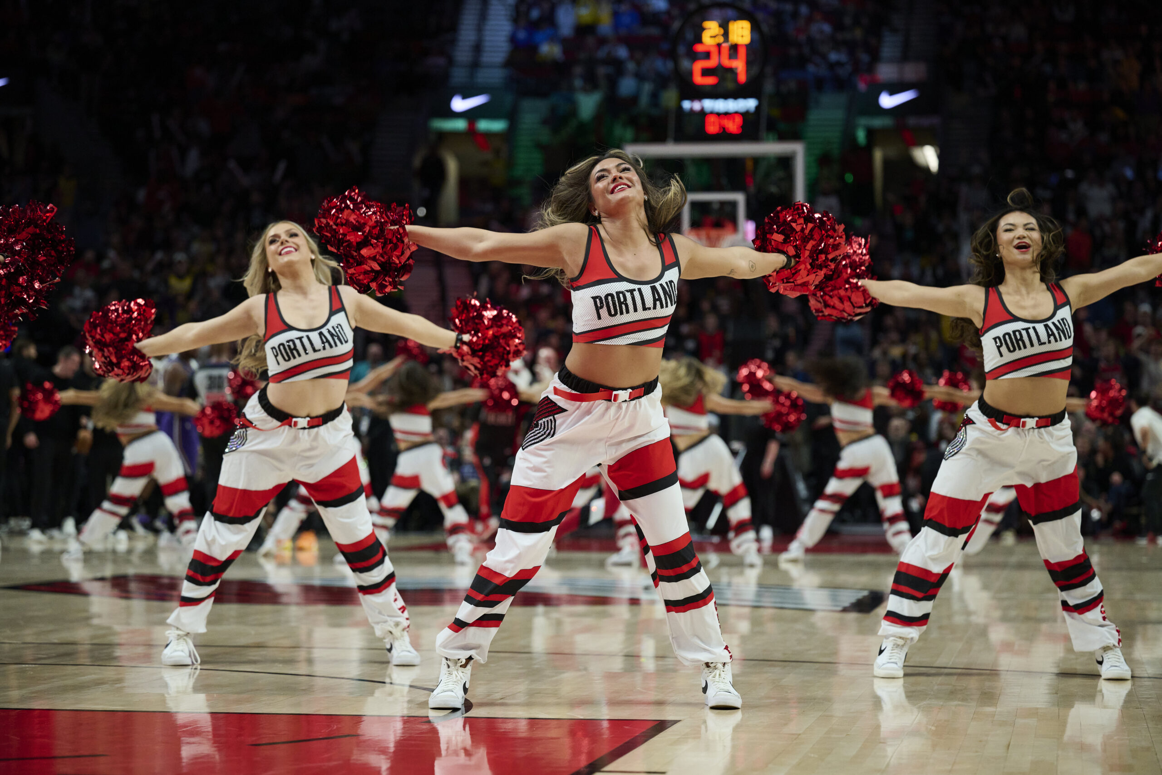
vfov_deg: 15.4
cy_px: 388
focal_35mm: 89
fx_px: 2873
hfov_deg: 22.9
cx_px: 581
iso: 3200
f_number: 2.8
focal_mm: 89
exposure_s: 1/1919
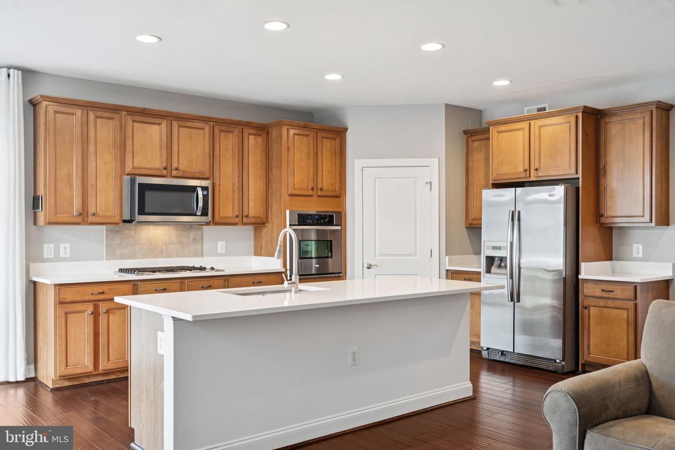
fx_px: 600
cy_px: 225
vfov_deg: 41.1
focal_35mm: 32
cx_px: 338
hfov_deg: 58.7
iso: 200
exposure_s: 1/1.67
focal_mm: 32
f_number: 8
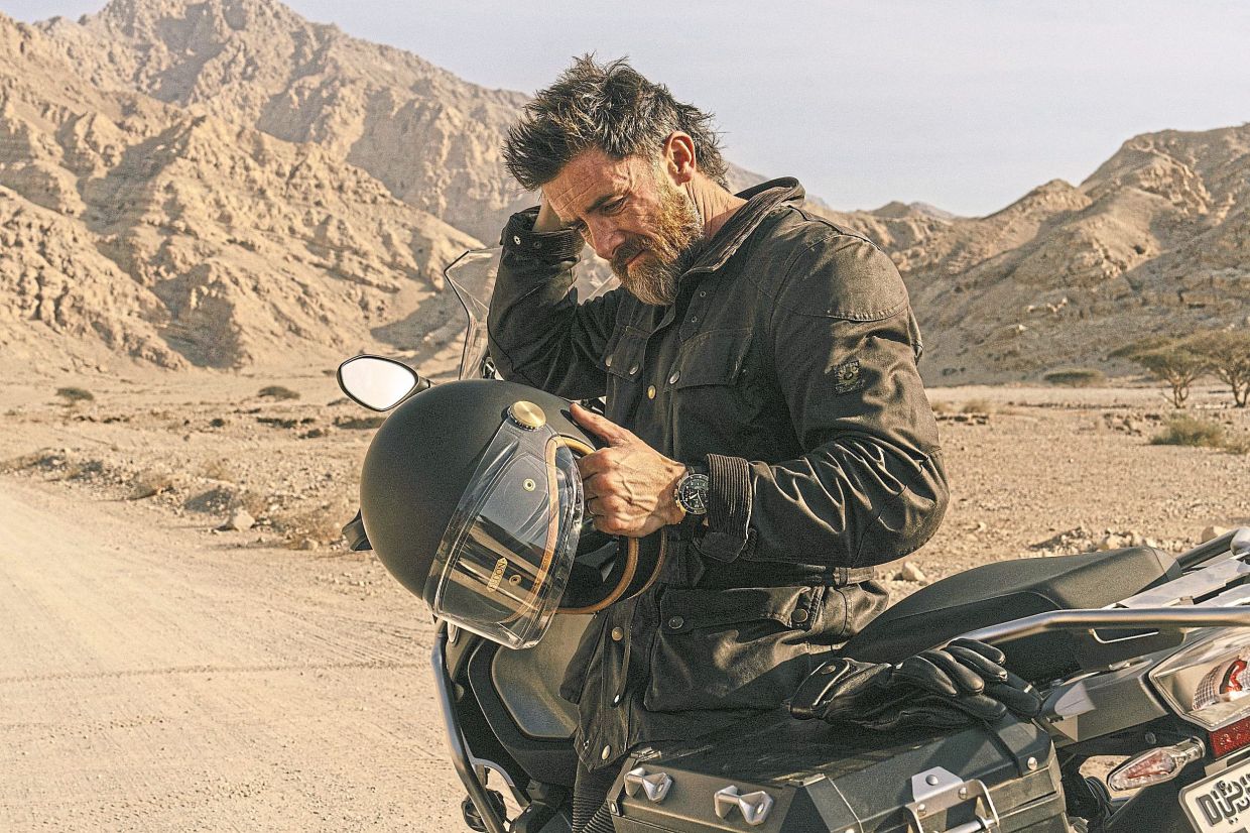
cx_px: 625
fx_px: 1597
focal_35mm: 46
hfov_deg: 42.8
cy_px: 416
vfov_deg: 29.2
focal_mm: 46
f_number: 10
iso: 125
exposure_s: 1/250
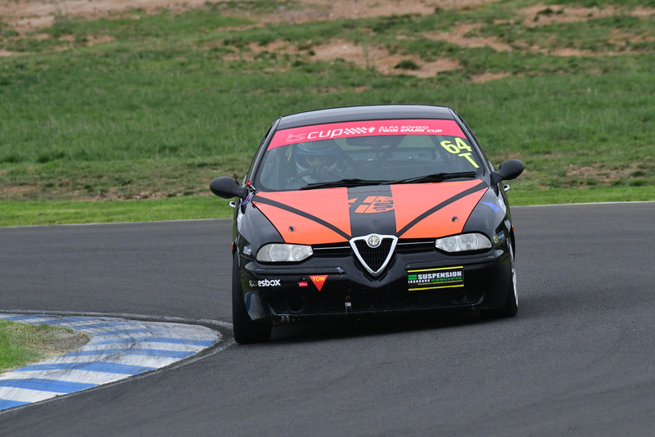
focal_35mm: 675
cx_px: 328
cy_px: 218
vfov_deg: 2.0
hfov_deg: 3.1
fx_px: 12285
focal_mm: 450
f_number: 10
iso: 2500
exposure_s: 1/640
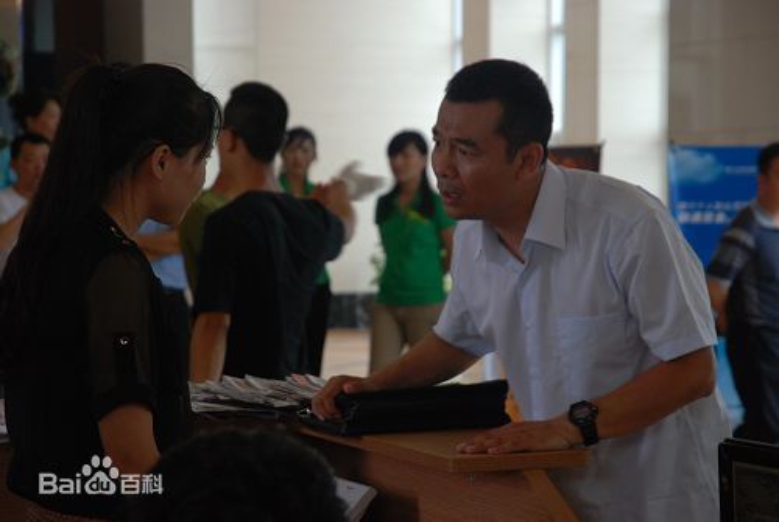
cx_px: 390
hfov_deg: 16.0
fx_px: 2763
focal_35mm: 128
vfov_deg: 10.8
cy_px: 261
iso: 500
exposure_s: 1/100
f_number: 5.6
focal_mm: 85
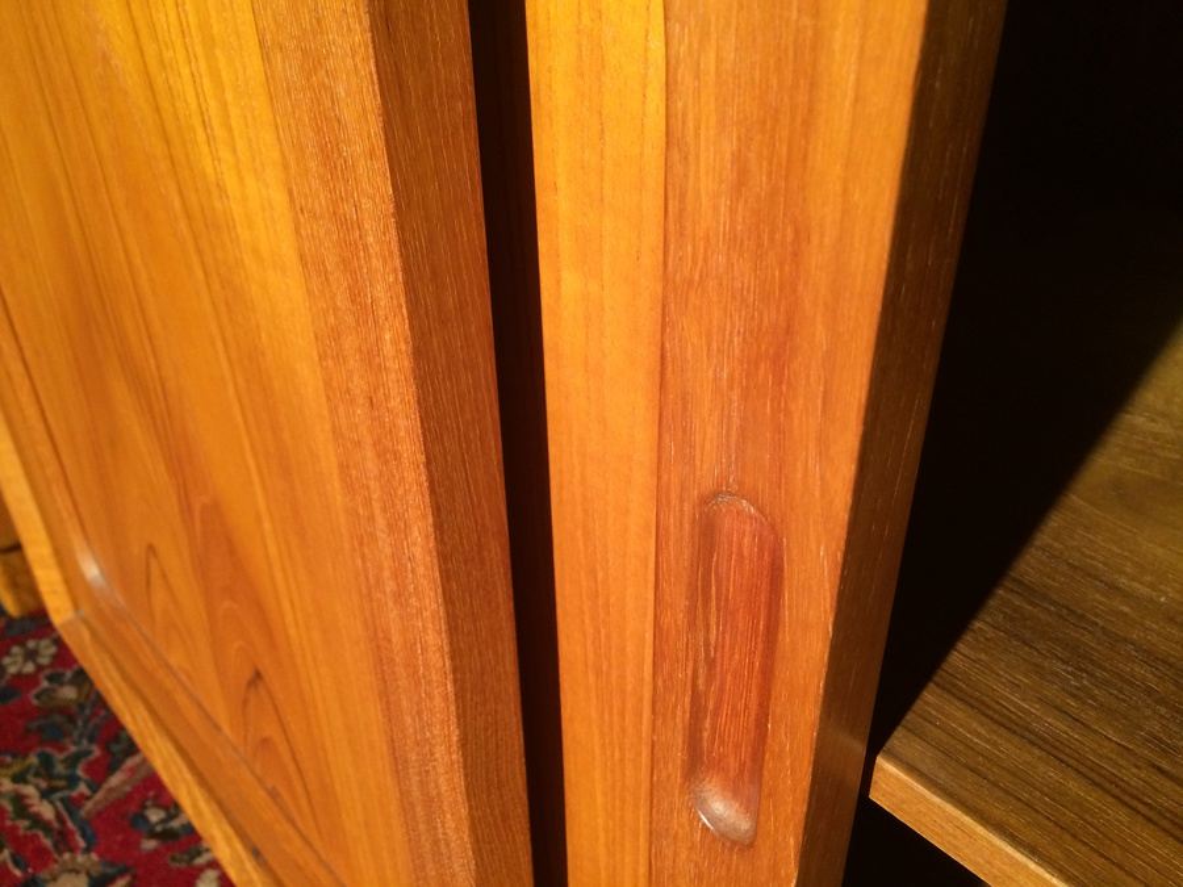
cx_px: 592
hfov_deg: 60.0
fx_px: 1025
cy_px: 444
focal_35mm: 30
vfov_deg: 46.8
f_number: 2.2
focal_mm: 4.12
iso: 160
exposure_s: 1/30
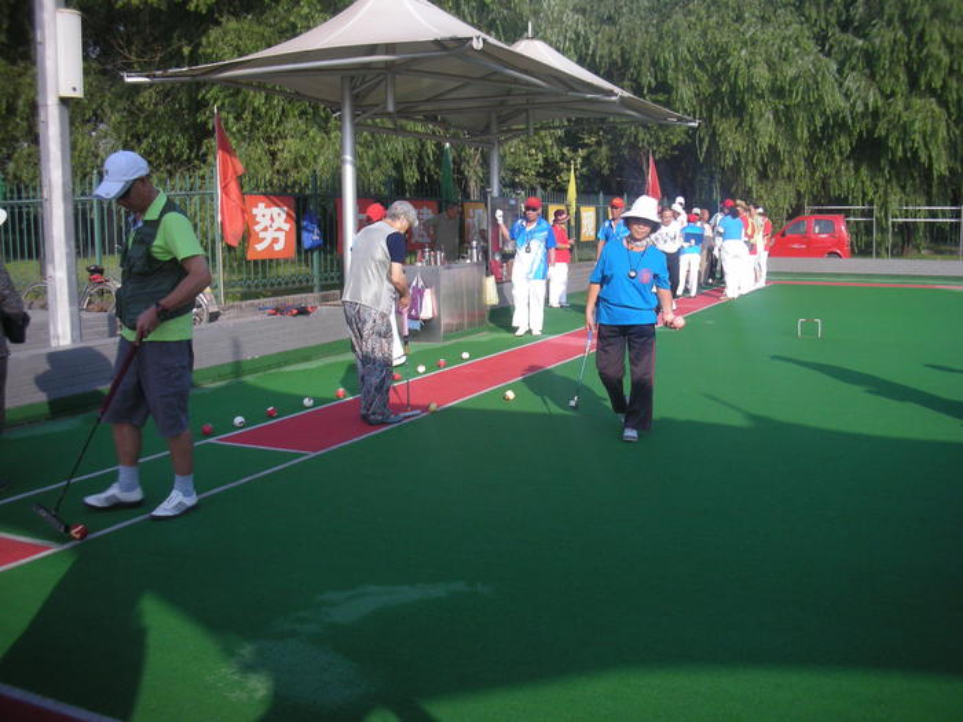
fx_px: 974
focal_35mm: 35
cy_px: 361
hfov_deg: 52.6
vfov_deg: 40.7
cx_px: 482
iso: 76
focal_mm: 5.8
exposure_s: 1/125
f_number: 7.9
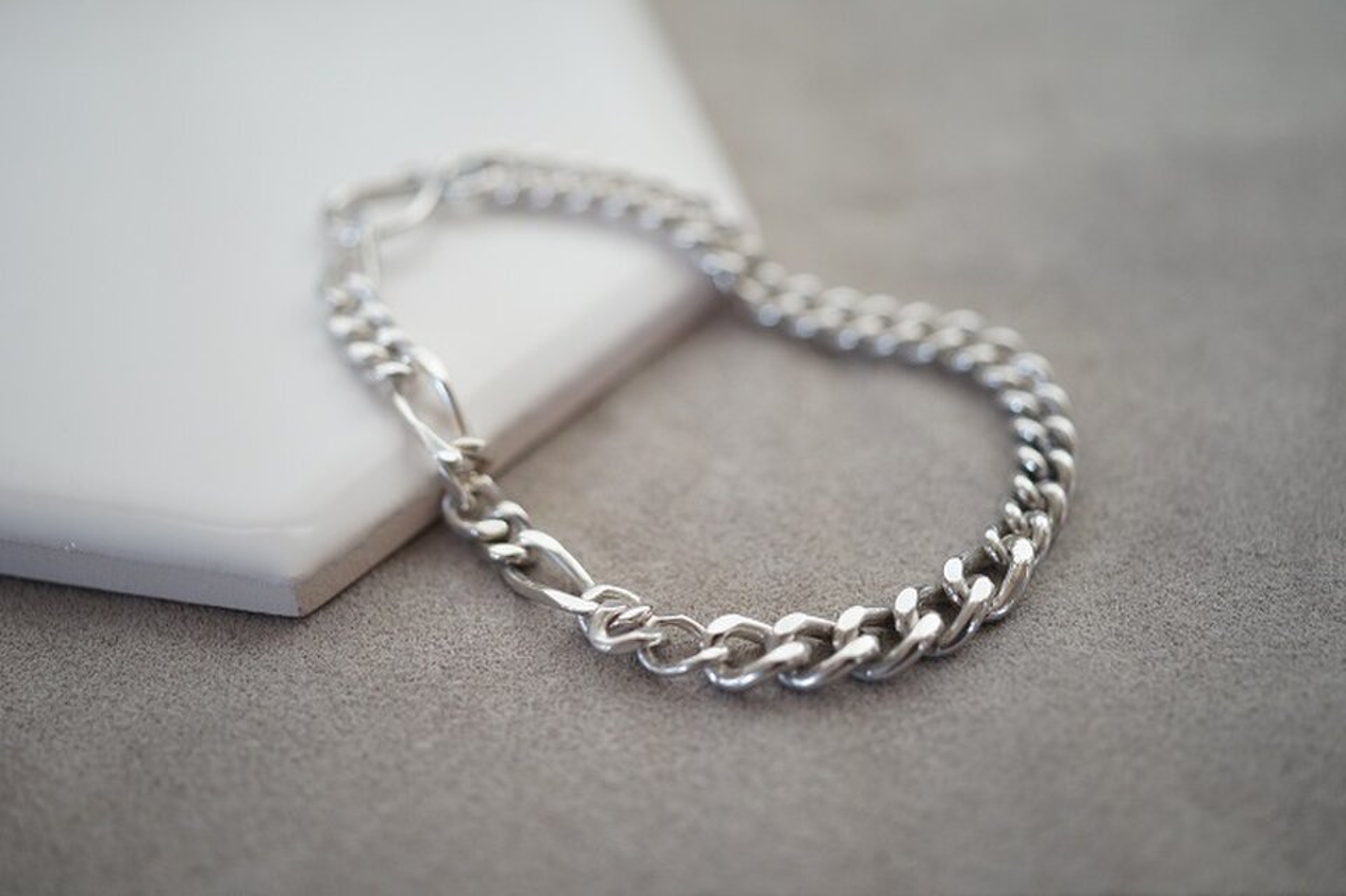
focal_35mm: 50
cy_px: 448
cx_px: 673
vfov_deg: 27.0
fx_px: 1869
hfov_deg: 39.6
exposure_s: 1/160
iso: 1250
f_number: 4
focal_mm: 50
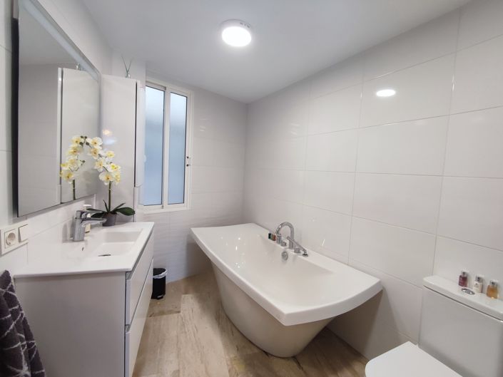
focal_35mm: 16
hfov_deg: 94.5
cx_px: 252
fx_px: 233
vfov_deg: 78.1
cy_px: 188
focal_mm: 1.65
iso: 150
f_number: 2.2
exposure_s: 1/50
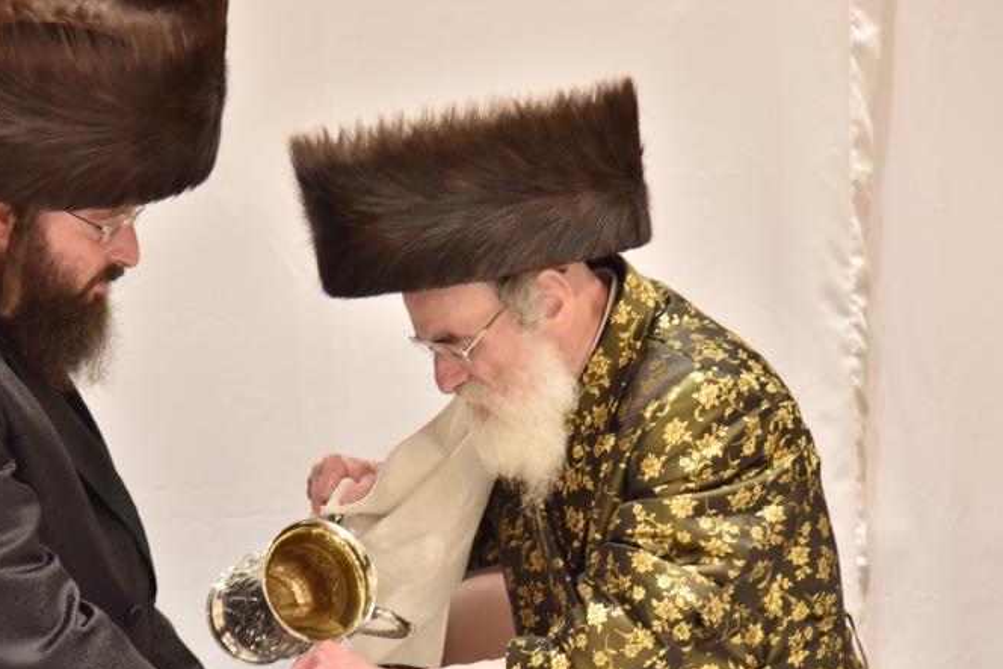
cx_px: 426
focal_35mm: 162
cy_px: 393
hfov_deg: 12.7
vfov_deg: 8.5
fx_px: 4514
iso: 1600
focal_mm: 105
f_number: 4
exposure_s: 1/125
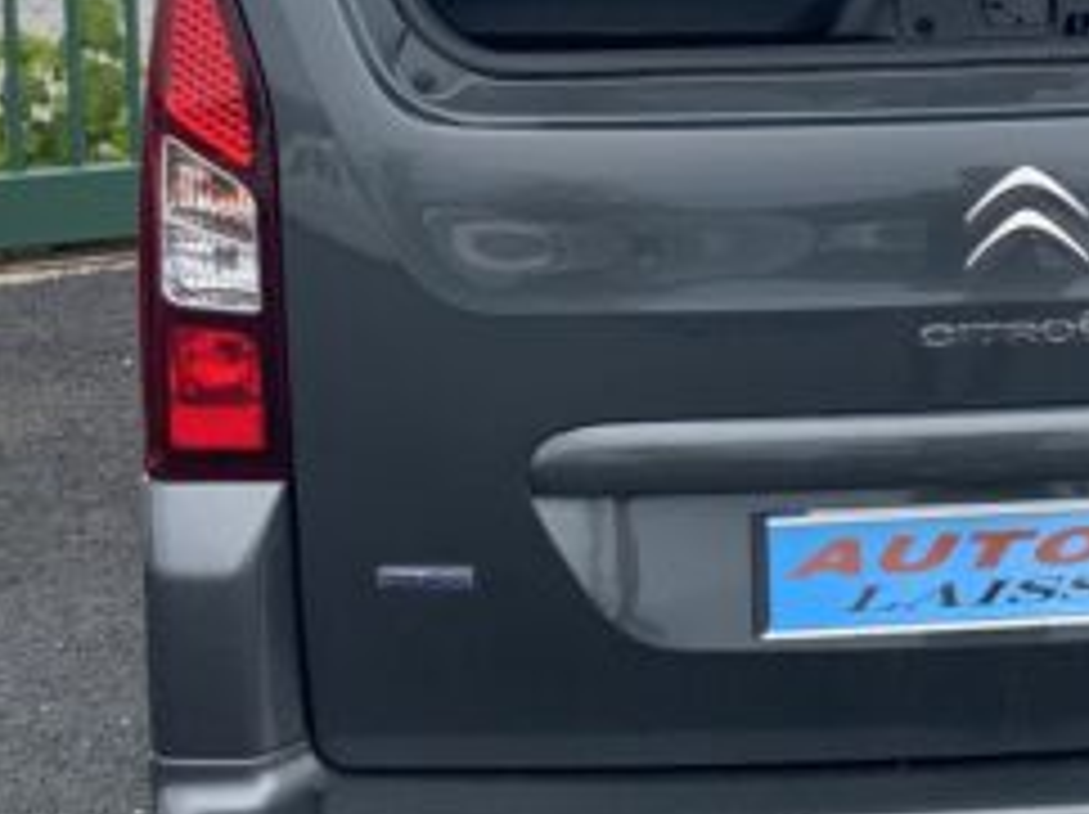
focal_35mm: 96
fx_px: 3017
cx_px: 1143
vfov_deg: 15.2
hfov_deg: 19.7
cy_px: 40
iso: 16
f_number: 1.8
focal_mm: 3
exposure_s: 1/409
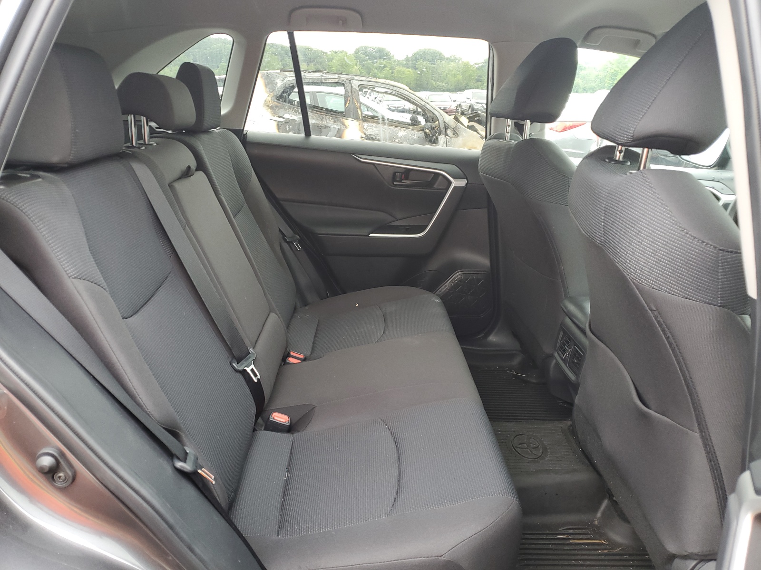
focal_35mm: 26
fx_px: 572
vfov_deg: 53.1
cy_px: 285
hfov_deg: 67.3
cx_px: 380
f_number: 1.5
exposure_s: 1/60.2
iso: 59
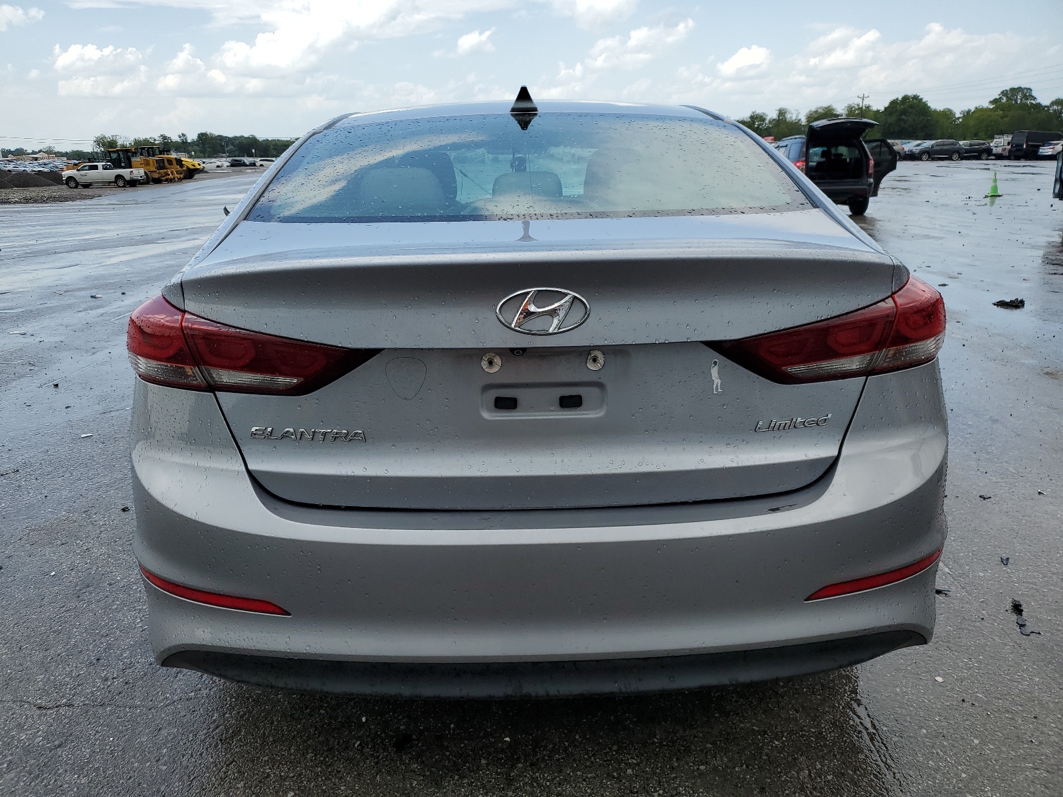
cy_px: 398
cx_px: 532
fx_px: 798
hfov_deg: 67.3
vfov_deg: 53.1
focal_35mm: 26
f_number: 1.5
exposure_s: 1/2500
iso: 50
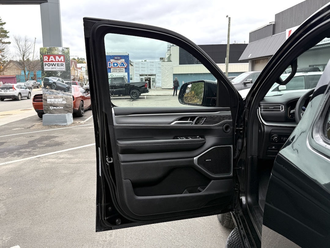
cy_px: 124
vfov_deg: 56.8
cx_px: 165
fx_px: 229
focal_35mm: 24
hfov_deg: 71.6
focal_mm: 6.76
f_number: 1.78
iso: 80
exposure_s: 1/589
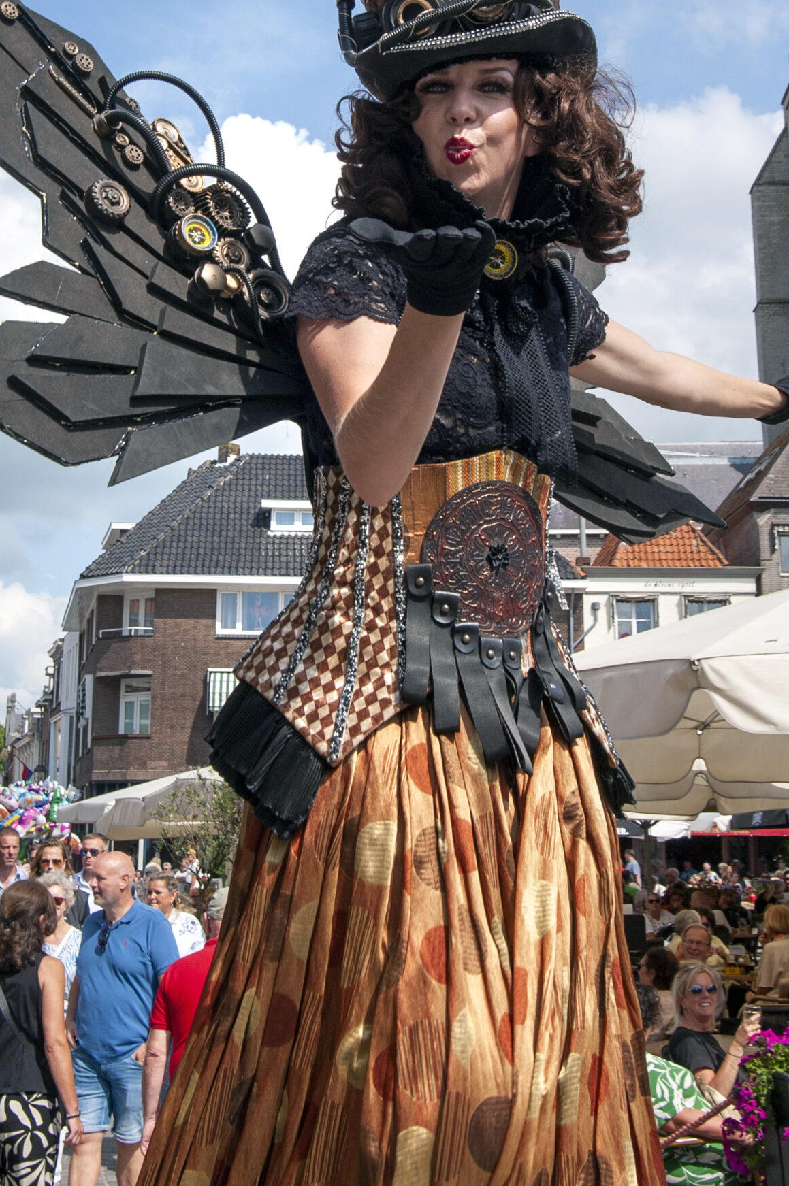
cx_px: 459
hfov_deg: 28.6
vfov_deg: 41.4
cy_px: 397
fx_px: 1548
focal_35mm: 47
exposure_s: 1/500
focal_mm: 32
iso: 320
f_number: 11
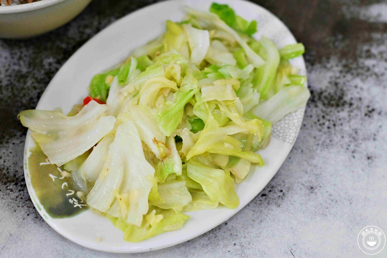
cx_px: 194
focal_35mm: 75
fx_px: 806
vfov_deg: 18.2
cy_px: 129
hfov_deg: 27.0
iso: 640
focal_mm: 50
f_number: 3.2
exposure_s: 1/160
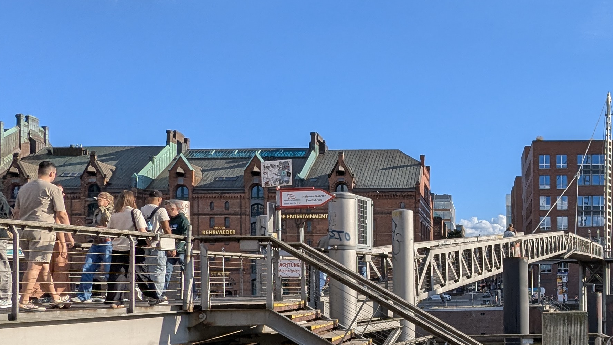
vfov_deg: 29.1
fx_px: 650
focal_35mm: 40
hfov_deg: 47.6
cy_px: 272
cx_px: 494
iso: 54
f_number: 2.2
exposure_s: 1/1754
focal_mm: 2.35
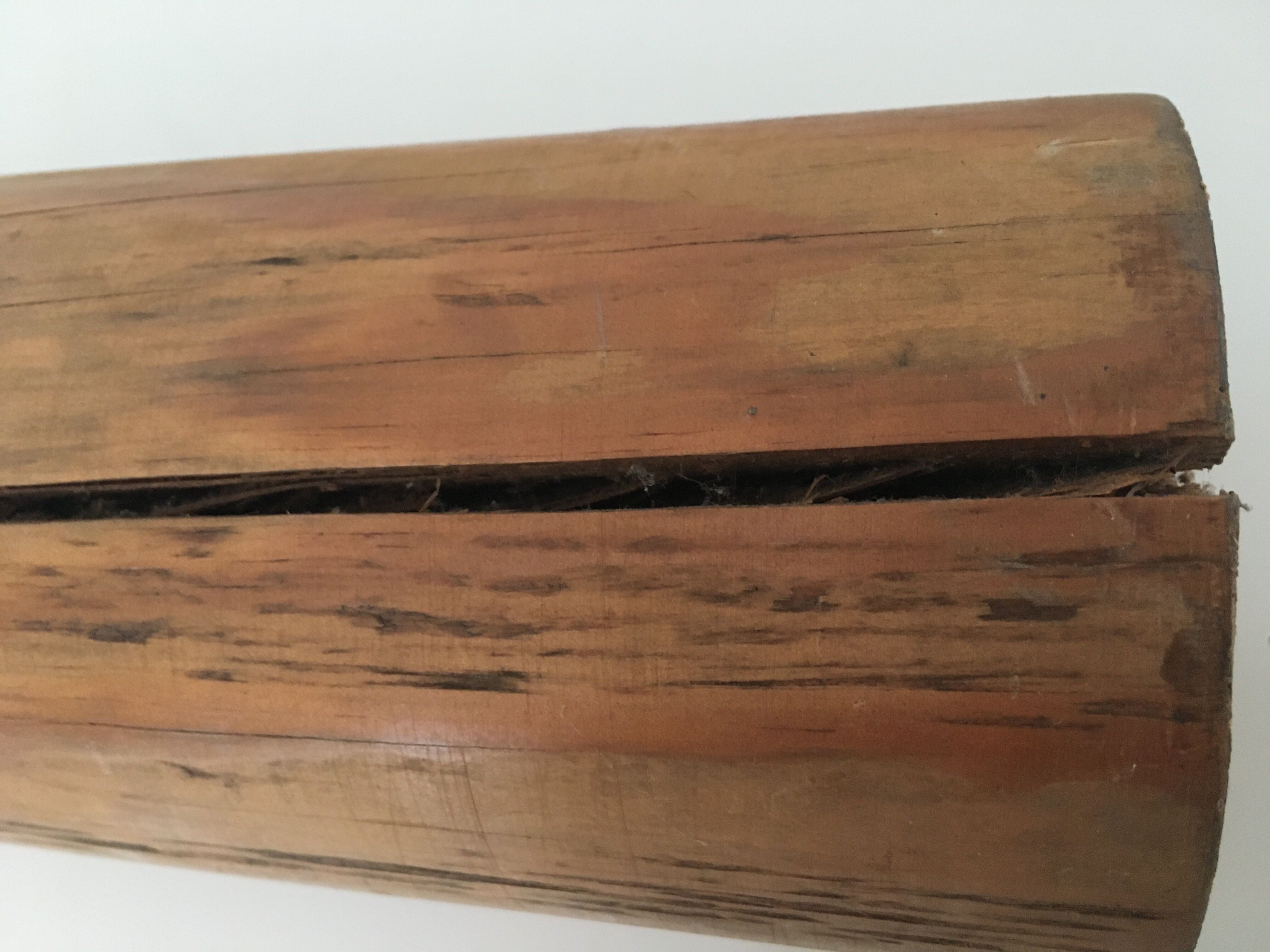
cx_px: 635
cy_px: 476
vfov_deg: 48.2
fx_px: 1064
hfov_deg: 61.7
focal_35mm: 29
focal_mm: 4.15
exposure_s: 1/17
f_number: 2.2
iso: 200
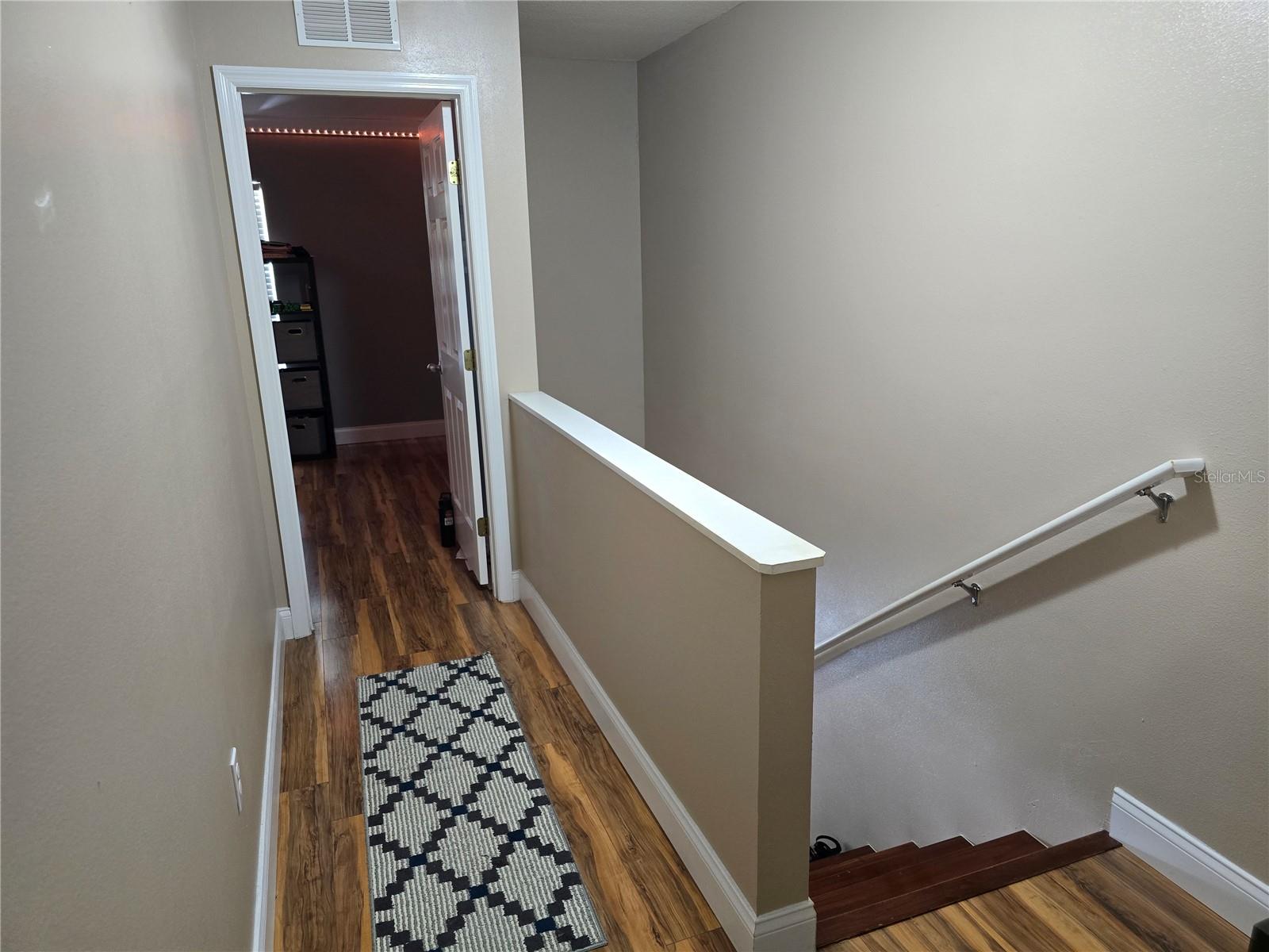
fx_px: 843
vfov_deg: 58.9
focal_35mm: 23
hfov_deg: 73.9
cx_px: 634
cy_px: 476
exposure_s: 1/60
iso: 640
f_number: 1.7
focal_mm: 6.3
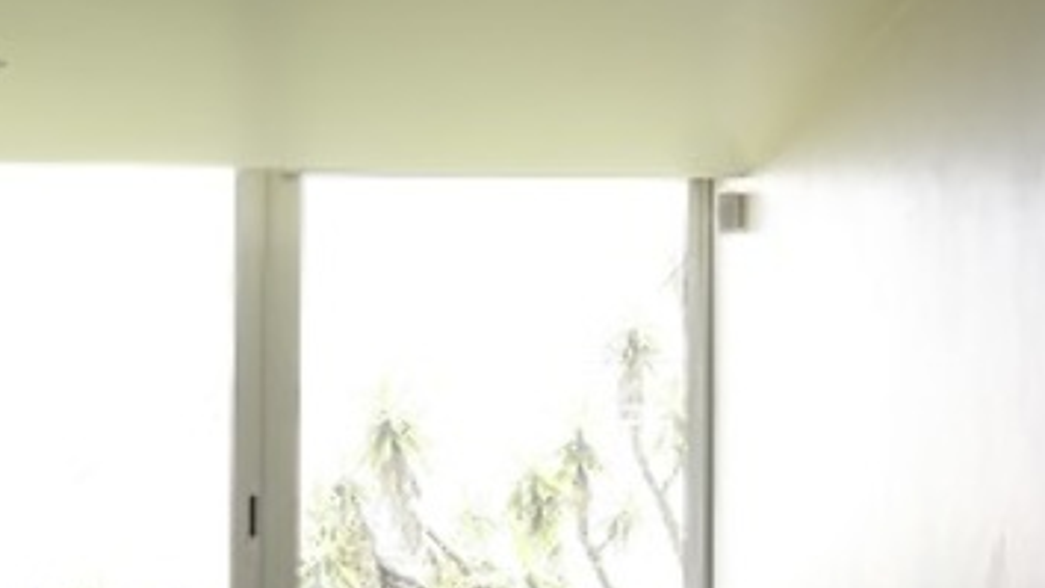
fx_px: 2937
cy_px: 879
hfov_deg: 19.7
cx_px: 38
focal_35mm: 106
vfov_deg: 11.0
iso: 800
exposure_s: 1/60
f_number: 8
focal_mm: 23
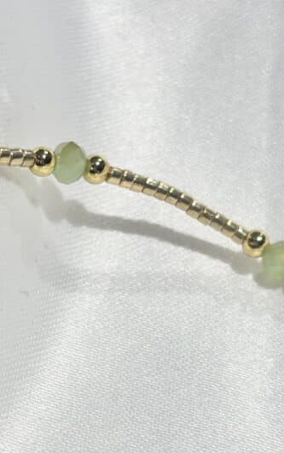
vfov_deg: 19.6
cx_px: 89
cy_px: 307
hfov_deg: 12.3
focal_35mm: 106
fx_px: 1311
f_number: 1.6
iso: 32
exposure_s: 1/400
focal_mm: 5.96
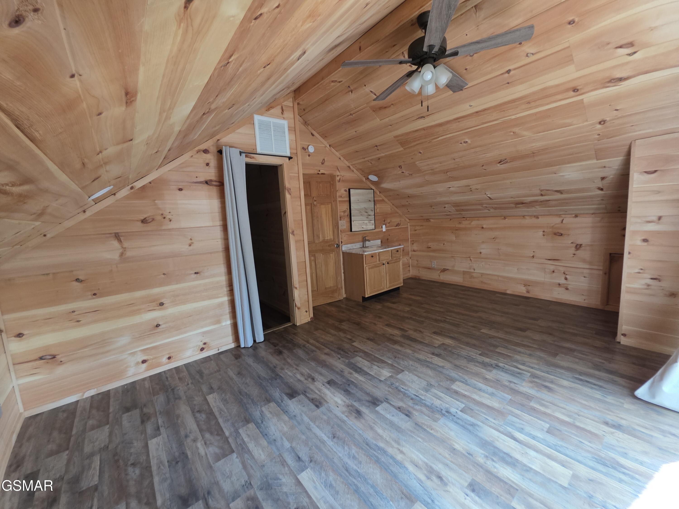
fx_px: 255
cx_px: 340
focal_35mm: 13
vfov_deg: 89.9
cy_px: 254
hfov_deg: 106.2
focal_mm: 2.2
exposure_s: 1/60
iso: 250
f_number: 1.9
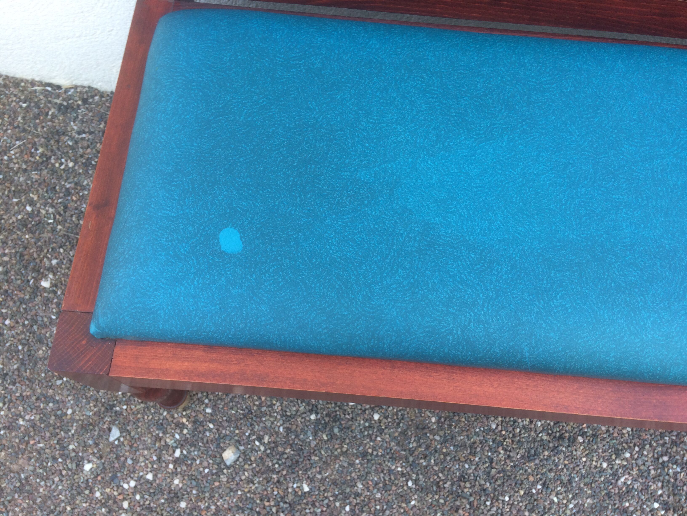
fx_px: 576
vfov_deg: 48.2
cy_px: 258
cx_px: 344
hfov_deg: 61.7
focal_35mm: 29
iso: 32
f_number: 2.2
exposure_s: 1/50
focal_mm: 4.15
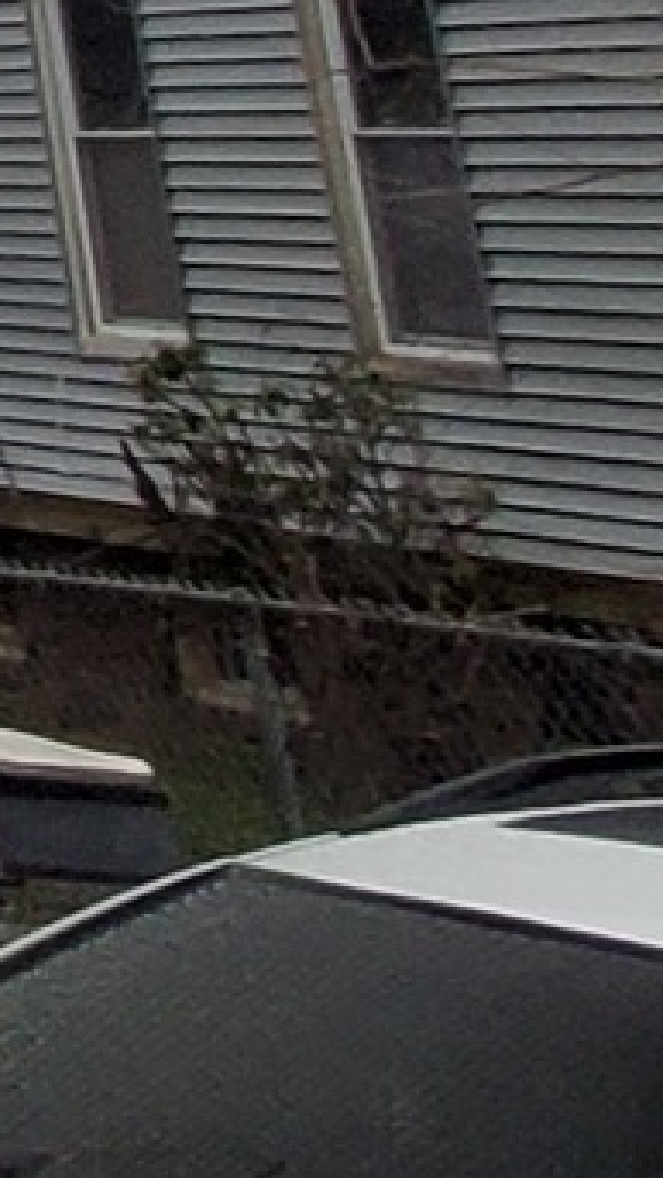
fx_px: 3968
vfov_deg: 13.8
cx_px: -2666
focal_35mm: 127
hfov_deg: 6.1
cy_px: -1302
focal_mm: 1.8
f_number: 2.2
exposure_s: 1/120
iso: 80
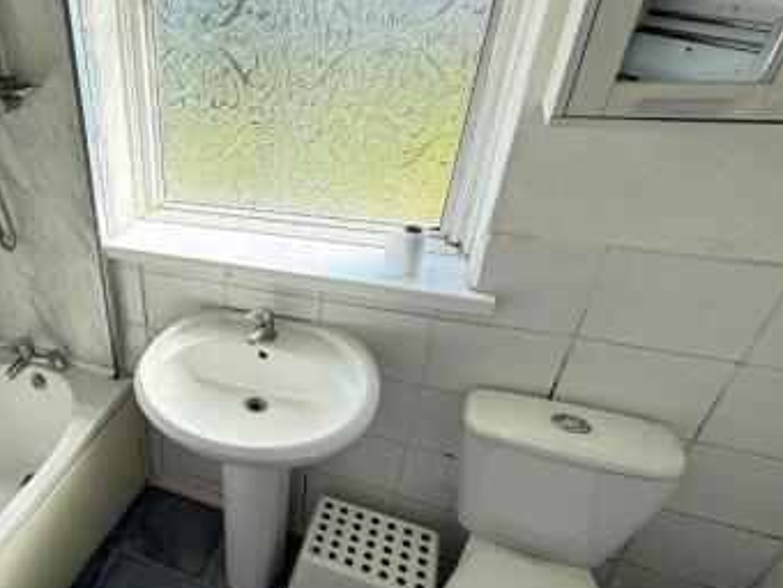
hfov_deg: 65.0
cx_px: 153
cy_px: 315
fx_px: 543
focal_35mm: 24
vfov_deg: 56.8
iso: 64
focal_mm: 2.22
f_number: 2.2
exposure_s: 1/194
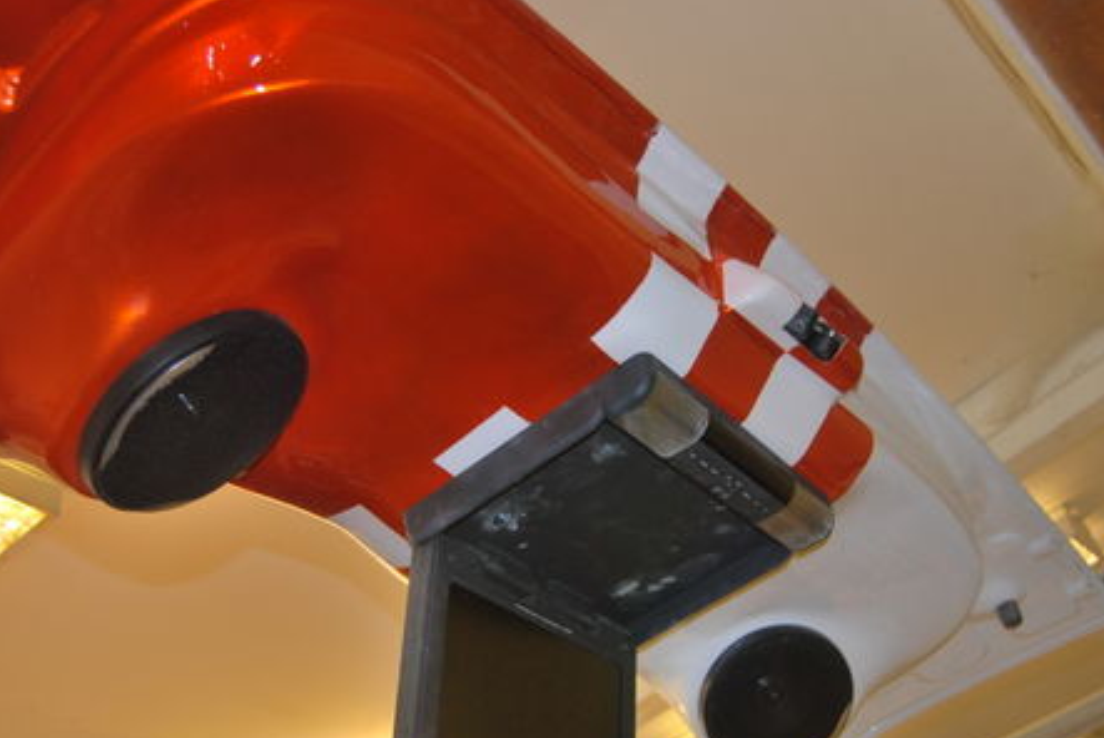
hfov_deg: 49.5
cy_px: 409
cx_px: 508
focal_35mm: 39
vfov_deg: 34.2
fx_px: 1197
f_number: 3.5
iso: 200
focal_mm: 18
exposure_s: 1/60
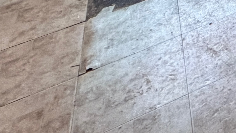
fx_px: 482
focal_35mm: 77
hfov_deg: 17.3
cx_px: 501
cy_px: -254
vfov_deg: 11.0
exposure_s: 1/80
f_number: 2.2
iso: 320
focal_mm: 2.22
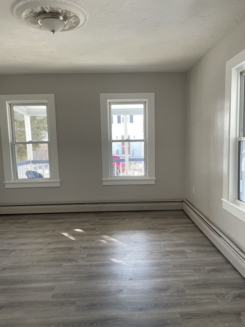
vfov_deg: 67.3
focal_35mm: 26
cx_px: 122
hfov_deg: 53.1
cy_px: 164
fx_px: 245
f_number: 1.6
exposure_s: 1/120
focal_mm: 4.2
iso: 100
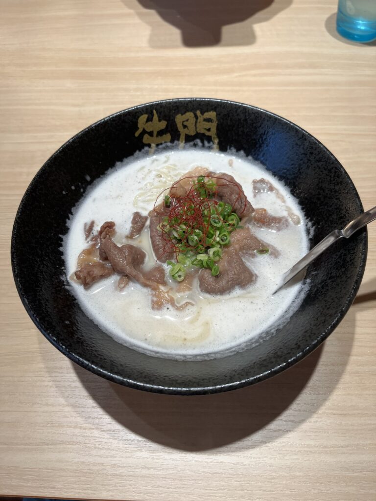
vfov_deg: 67.3
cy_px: 250
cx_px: 188
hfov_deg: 53.1
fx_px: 377
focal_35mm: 26
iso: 64
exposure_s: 1/100
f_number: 1.6
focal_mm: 5.1
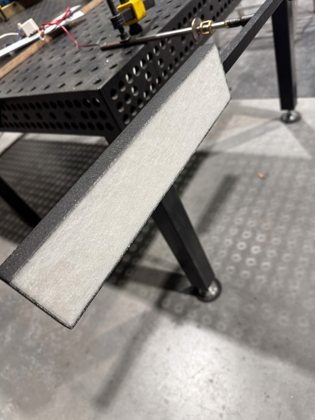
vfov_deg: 71.6
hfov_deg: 56.8
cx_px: 158
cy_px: 210
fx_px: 291
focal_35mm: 24
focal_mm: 6.76
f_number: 1.78
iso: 200
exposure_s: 1/100
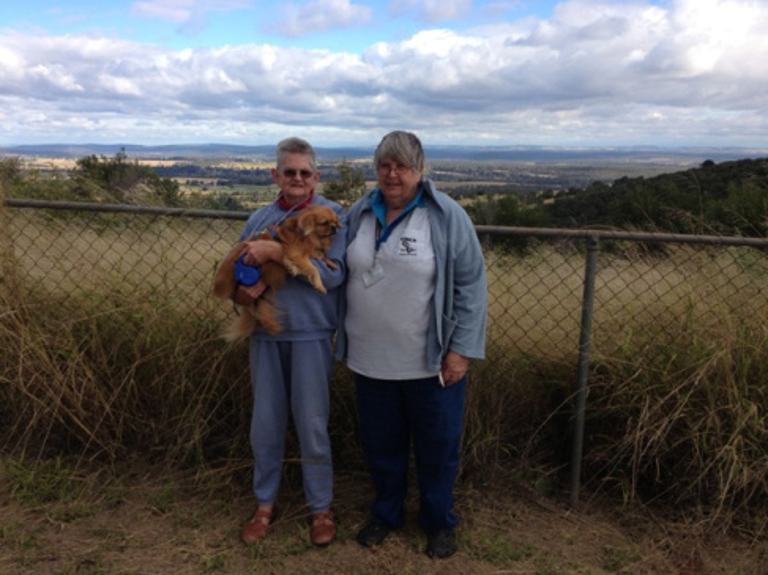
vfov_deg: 40.7
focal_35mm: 35
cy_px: 288
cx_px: 384
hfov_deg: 52.6
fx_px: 776
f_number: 2.4
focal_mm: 4.28
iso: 50
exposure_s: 1/905
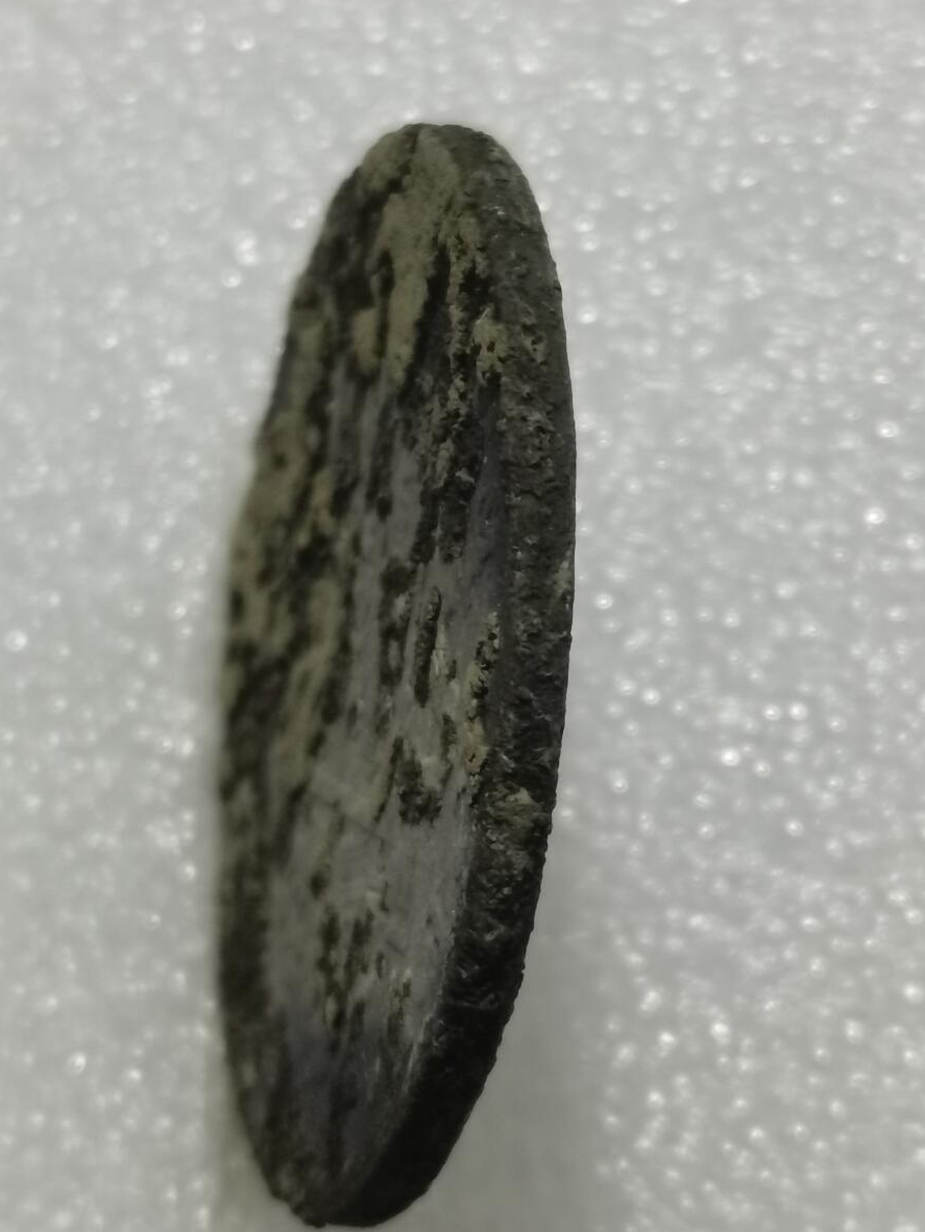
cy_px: 459
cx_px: 441
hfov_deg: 14.5
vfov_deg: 19.2
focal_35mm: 102
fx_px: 3633
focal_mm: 5.58
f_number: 1.8
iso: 100
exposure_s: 1/100
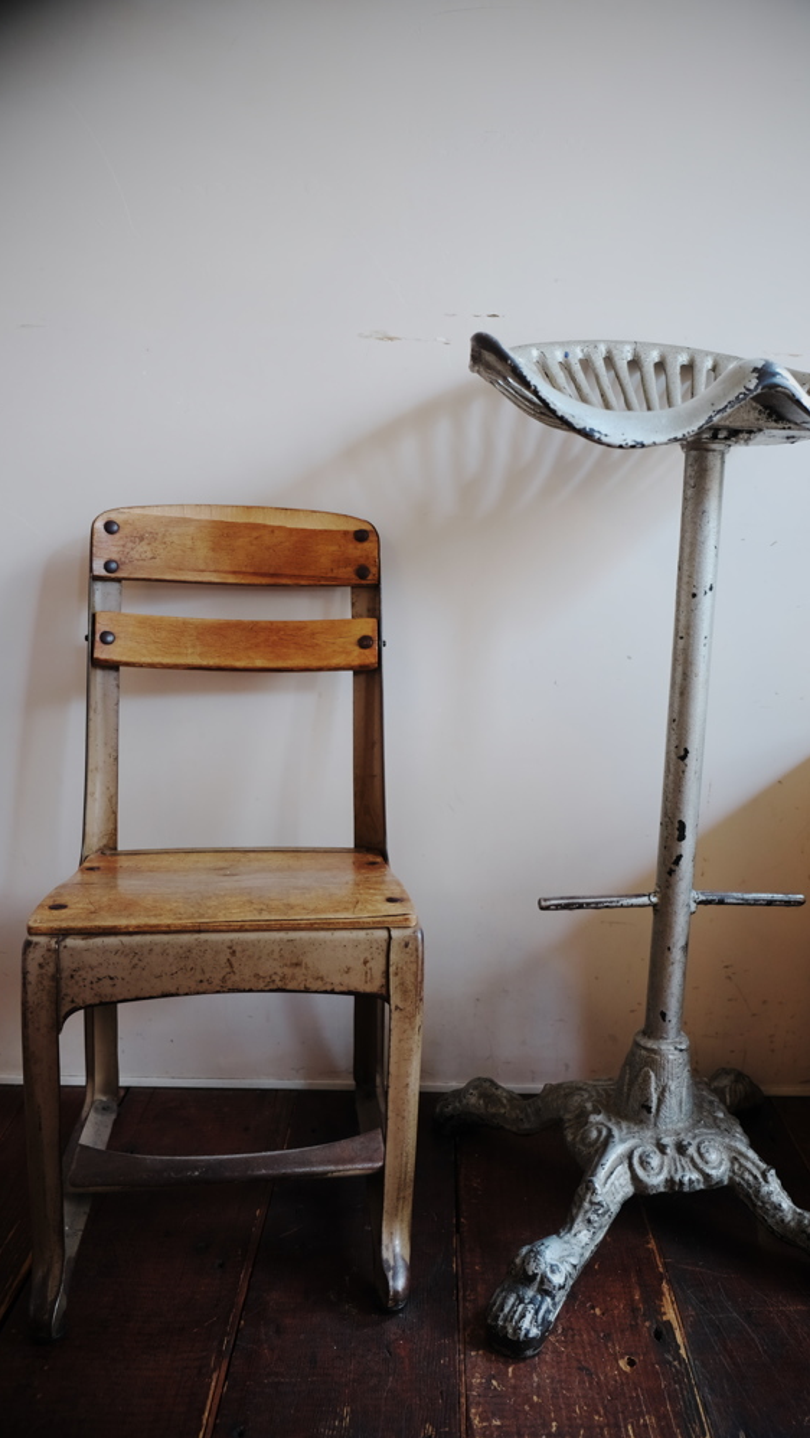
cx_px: 471
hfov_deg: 40.1
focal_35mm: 29
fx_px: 1106
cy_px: 736
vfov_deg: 66.0
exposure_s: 1/14
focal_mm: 18
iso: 320
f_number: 2.8
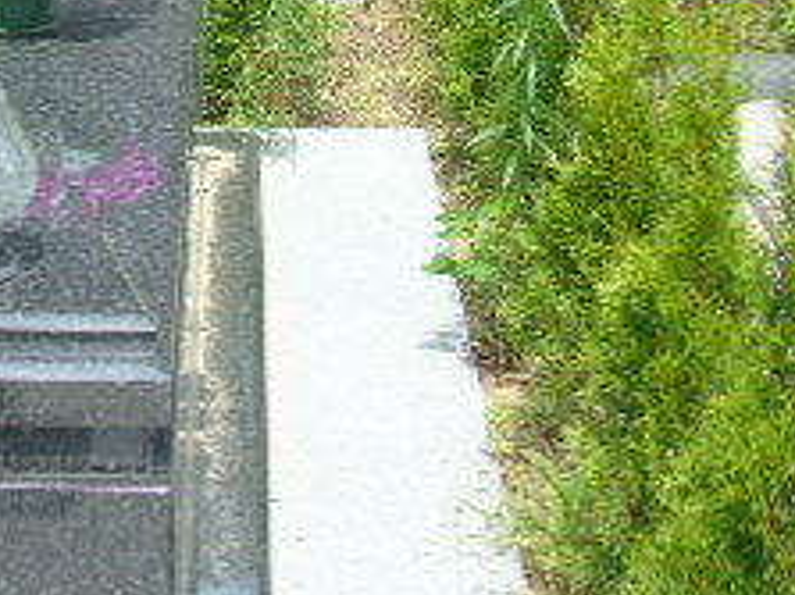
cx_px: -203
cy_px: 36
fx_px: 2640
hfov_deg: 16.3
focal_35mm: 115
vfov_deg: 12.7
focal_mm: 7.1
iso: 80
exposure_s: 1/200
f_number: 3.9
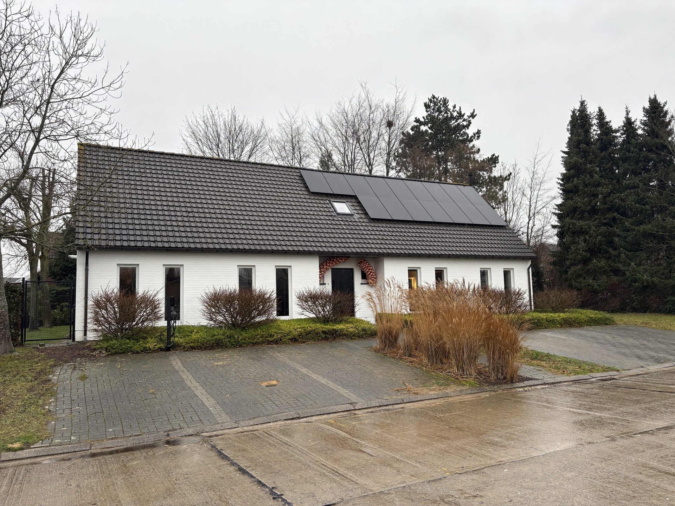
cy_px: 253
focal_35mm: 26
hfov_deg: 67.3
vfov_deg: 53.1
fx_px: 507
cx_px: 338
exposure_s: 1/197
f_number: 1.6
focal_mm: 5.96
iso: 40
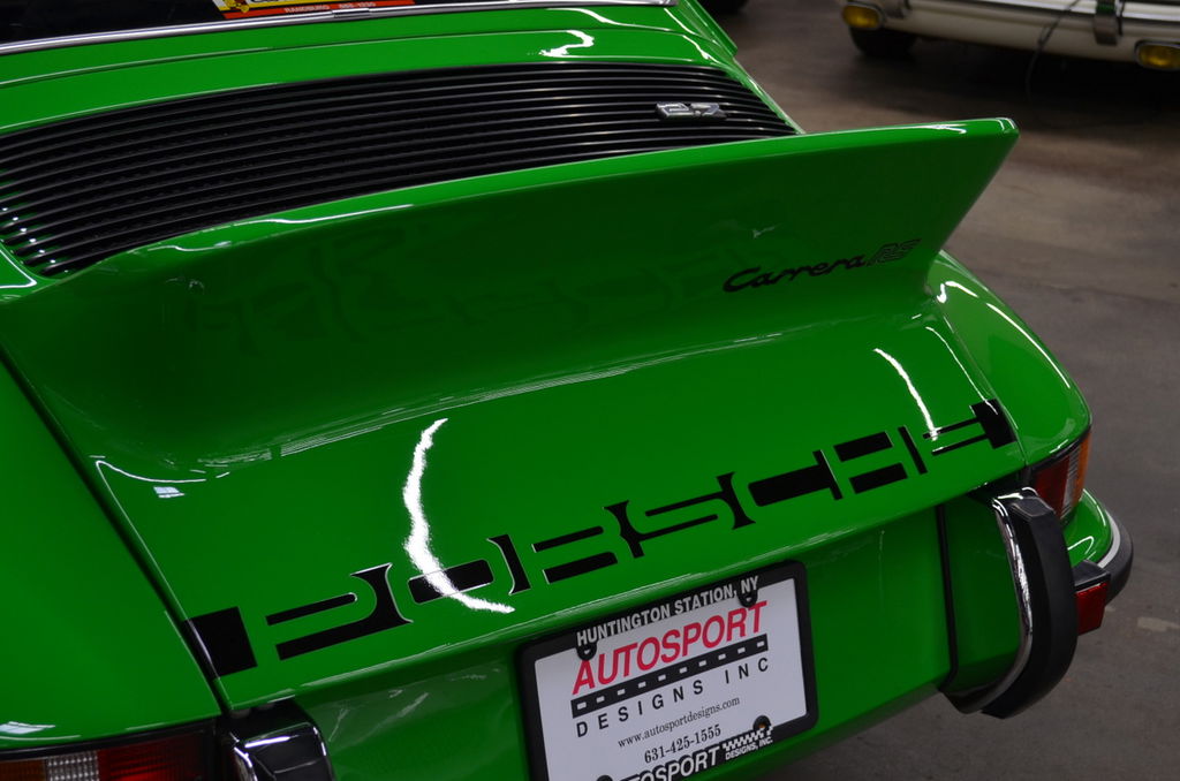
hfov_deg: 36.9
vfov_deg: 24.9
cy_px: 390
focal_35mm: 54
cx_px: 590
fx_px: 1766
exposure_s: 1/80
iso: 400
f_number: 5
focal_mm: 36
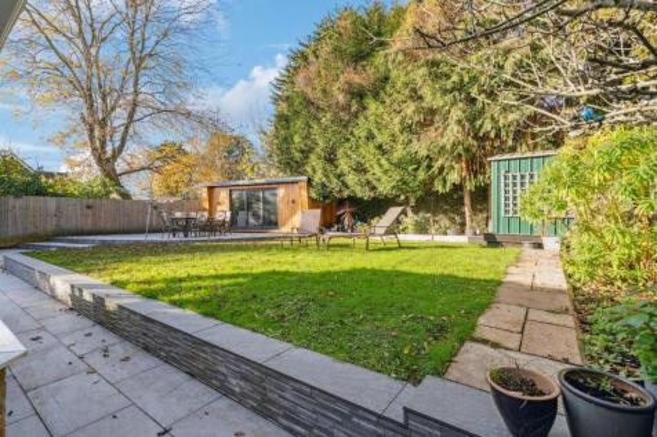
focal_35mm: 16
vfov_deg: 73.7
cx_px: 328
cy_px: 218
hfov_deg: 96.8
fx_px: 292
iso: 320
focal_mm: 16
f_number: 5.6
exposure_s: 1/60
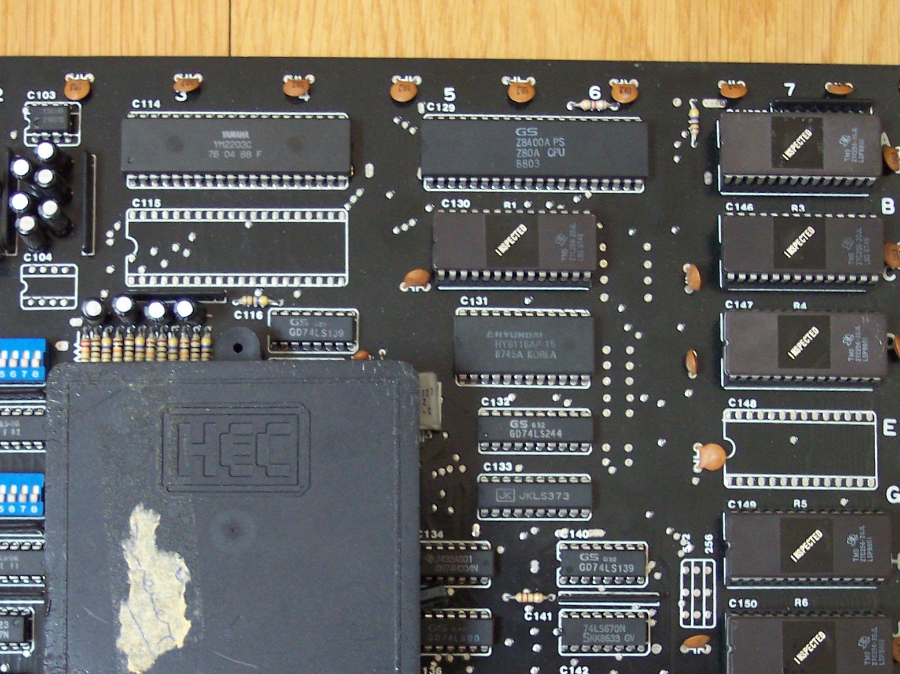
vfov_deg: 22.9
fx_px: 1637
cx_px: 391
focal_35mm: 63
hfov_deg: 30.7
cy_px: 536
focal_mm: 8
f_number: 2.8
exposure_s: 1/15
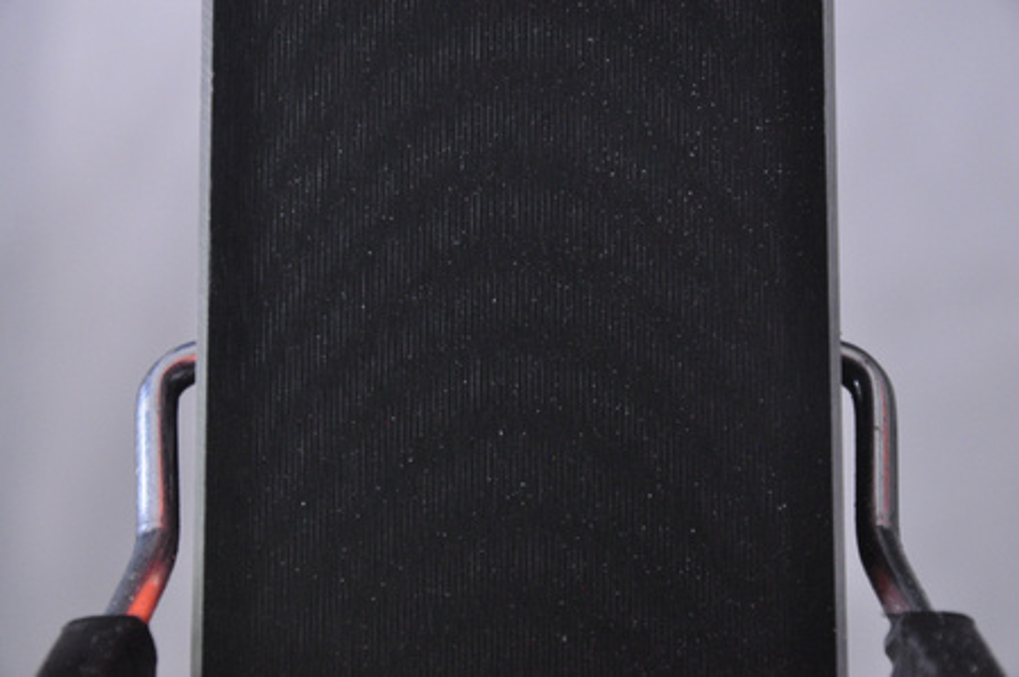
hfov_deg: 13.1
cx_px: 510
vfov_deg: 8.7
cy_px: 338
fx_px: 4453
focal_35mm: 158
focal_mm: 105
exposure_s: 1/125
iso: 3200
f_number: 9.5
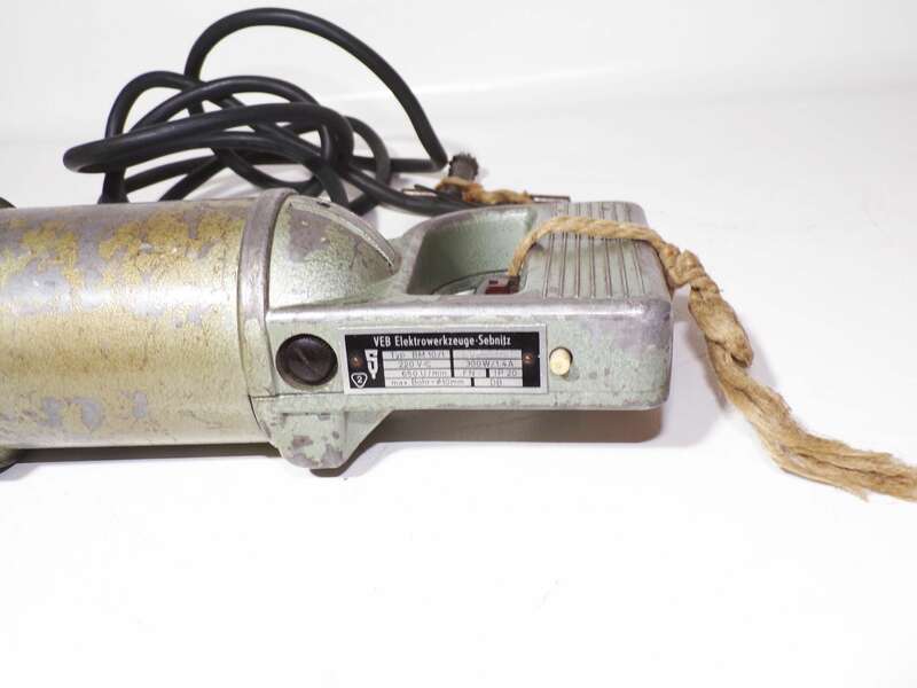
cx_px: 458
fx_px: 848
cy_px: 344
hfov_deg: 56.8
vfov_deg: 44.2
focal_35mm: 32
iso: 80
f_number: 3.2
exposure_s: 1/80
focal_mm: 5.8
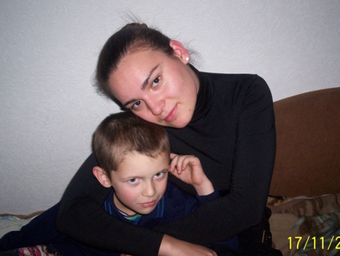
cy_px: 136
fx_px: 403
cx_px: 193
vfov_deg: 35.2
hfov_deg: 45.6
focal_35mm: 41
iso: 140
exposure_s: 1/64
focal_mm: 5.9
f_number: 4.5
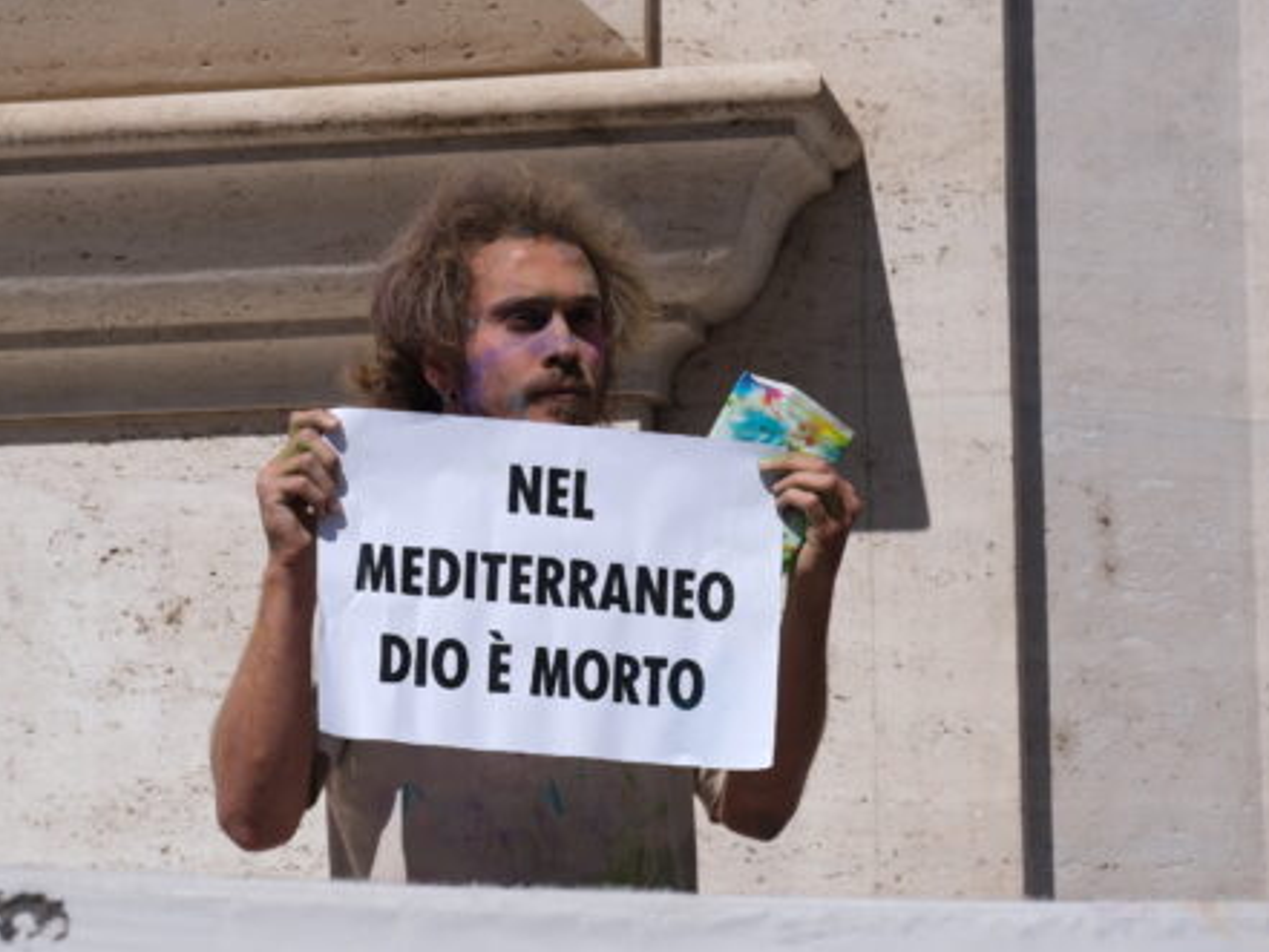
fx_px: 3557
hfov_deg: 20.2
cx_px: 558
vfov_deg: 15.3
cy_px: 476
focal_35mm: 97
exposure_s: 1/1100
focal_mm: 59.6
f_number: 5.6
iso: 160
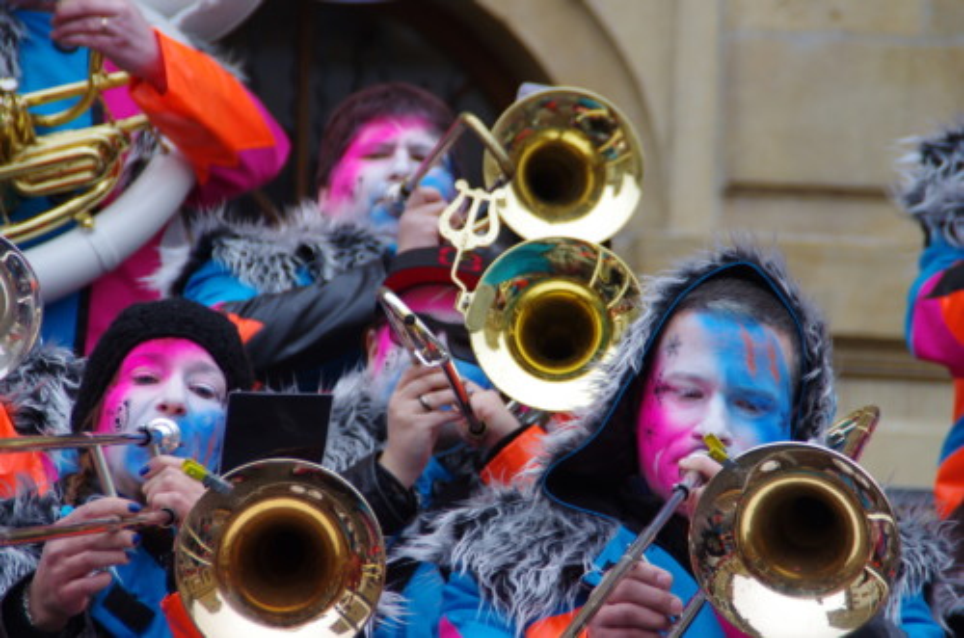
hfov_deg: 6.9
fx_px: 8015
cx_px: 482
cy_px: 319
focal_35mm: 300
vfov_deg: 4.6
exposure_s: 1/250
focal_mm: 200
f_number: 6.3
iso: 400
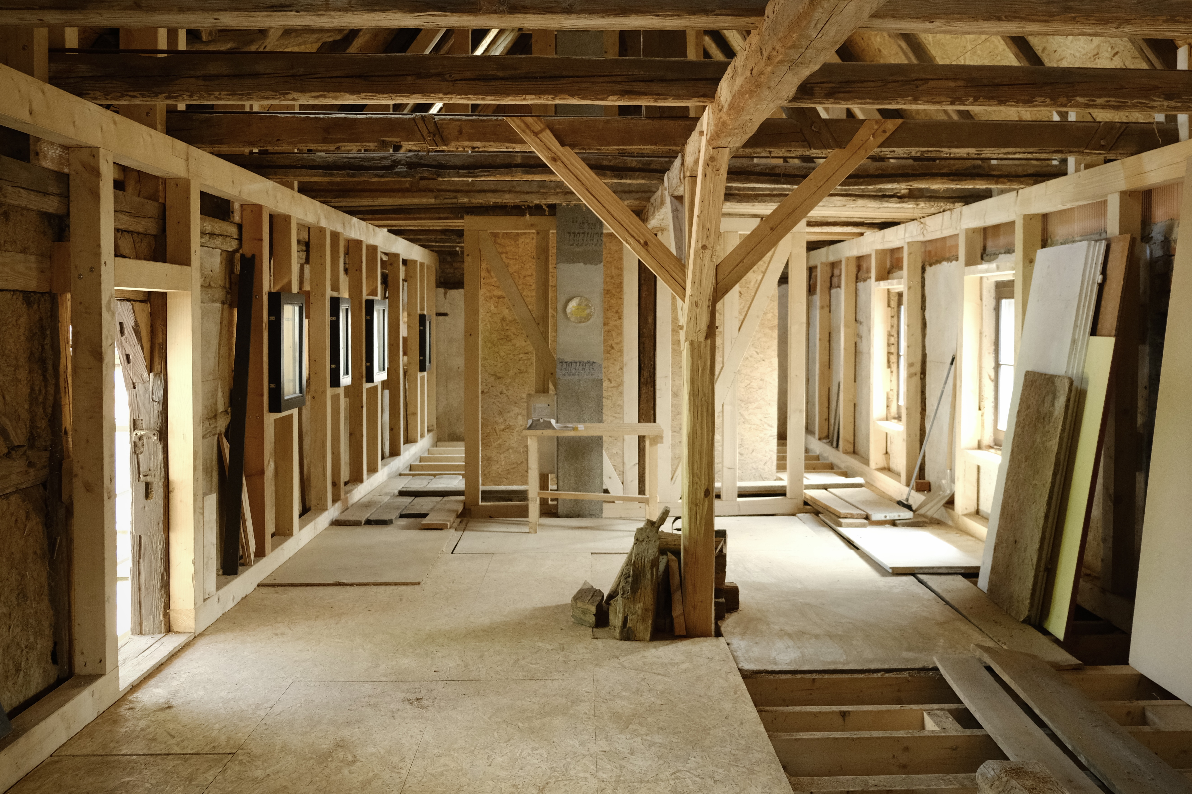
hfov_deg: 58.7
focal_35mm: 32
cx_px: 640
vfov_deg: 41.1
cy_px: 357
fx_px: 1059
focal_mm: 18
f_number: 3.2
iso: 1600
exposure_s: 1/125
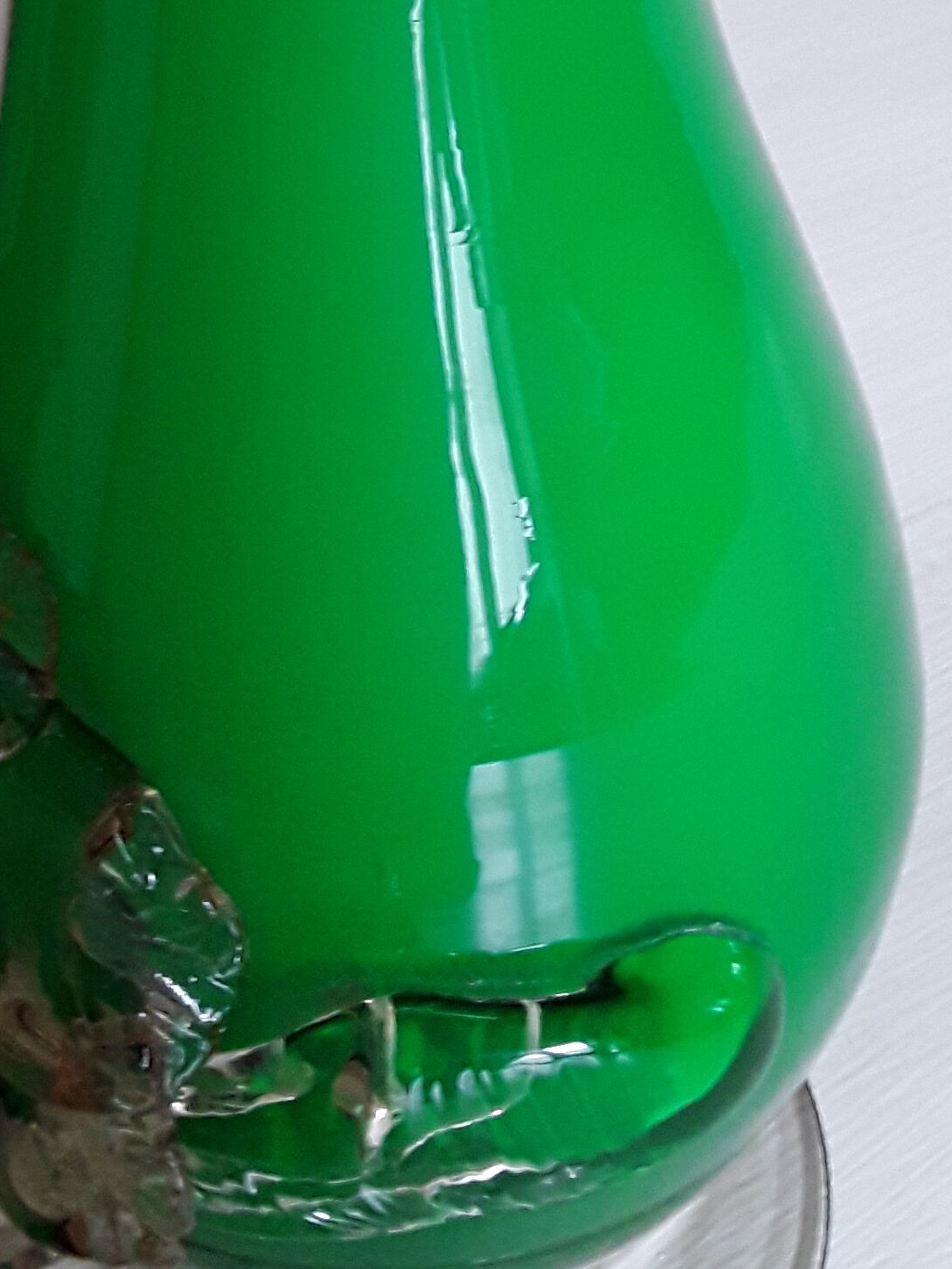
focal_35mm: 61
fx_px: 2236
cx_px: 335
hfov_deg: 23.9
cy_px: 40
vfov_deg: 29.8
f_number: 1.9
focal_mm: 2.91
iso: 200
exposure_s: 1/33
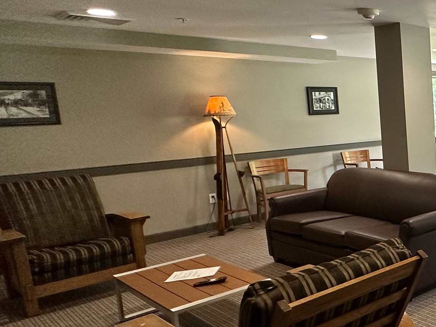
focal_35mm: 37
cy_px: 170
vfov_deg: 38.7
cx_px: 532
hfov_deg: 37.2
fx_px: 466
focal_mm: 2.22
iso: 250
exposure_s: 1/120
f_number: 2.2
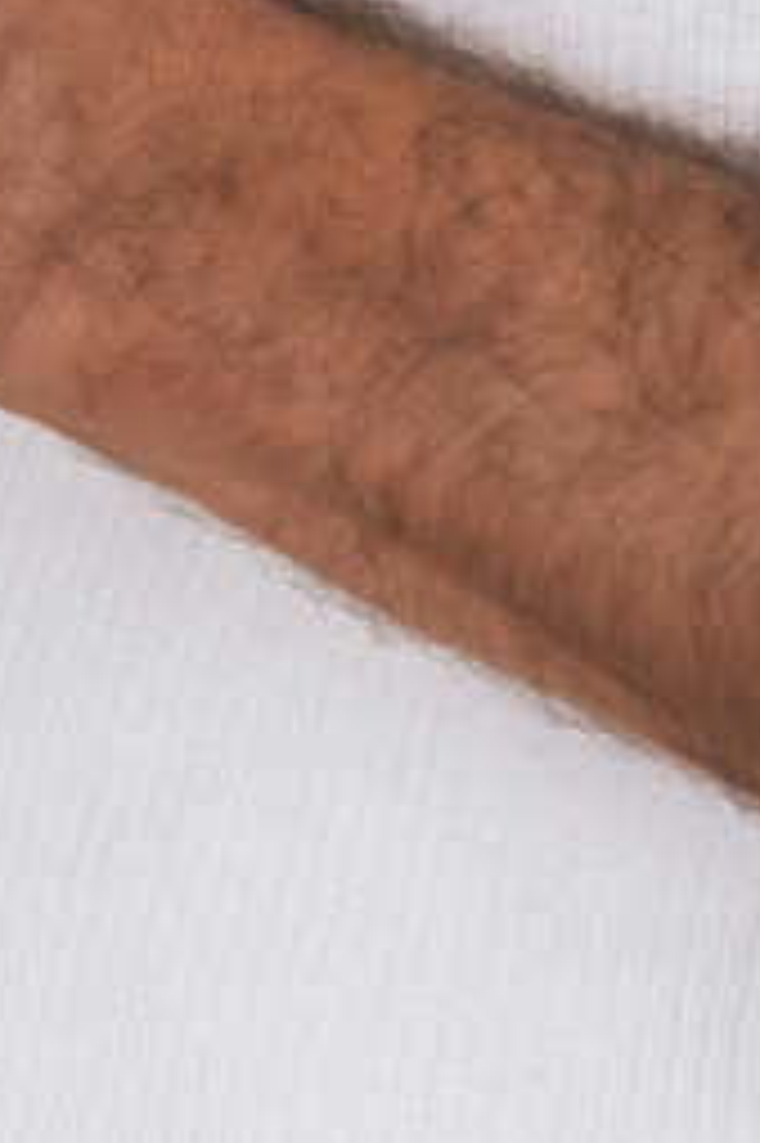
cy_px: -909
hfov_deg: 3.8
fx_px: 11224
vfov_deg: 5.7
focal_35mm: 354
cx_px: -1542
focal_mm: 50
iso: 100
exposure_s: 1/250
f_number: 6.3
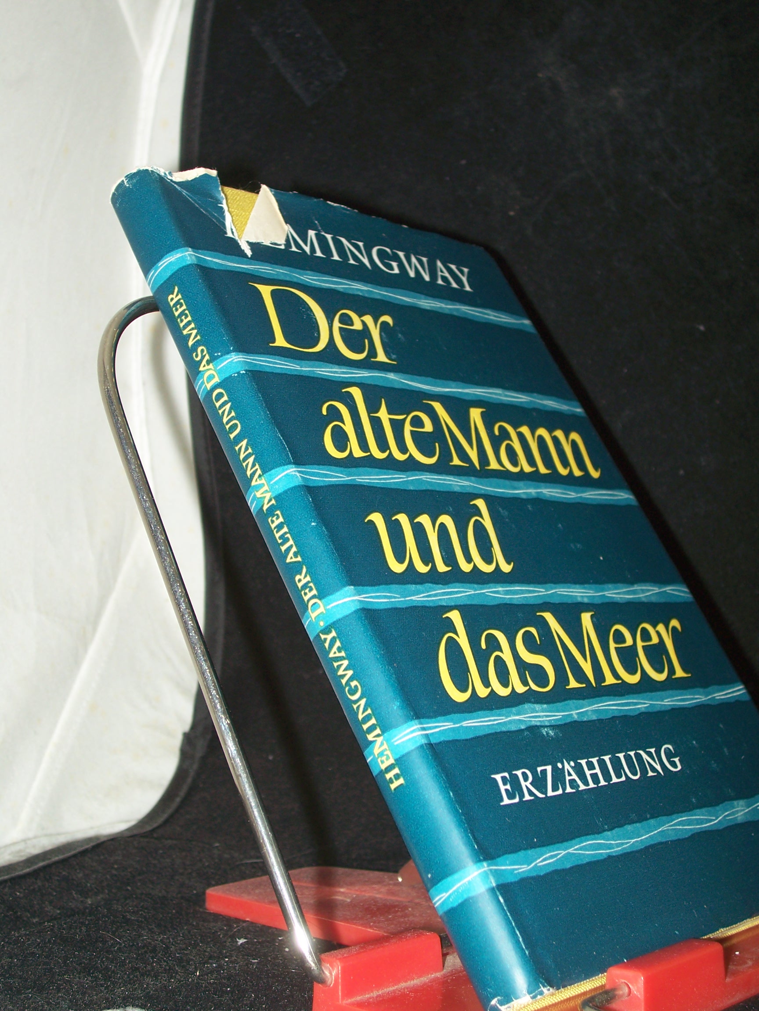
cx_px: 380
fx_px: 1549
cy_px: 506
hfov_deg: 27.5
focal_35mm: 53
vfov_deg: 36.2
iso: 80
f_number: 3.2
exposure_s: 1/80
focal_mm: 8.7
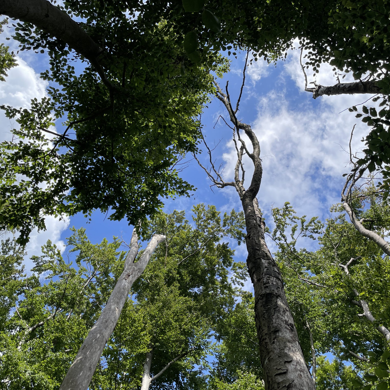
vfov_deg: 52.5
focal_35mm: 31
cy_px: 197
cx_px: 201
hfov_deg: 52.5
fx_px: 395
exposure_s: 1/2564
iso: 32
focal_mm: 4.2
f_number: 1.6
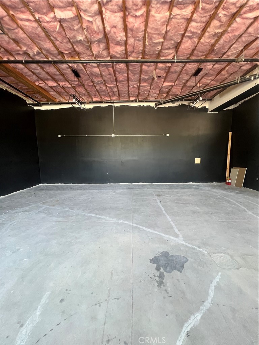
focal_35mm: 13
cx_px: 130
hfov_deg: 89.9
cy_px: 172
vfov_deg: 106.2
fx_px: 130
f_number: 1.8
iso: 250
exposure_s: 1/71
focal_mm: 1.57
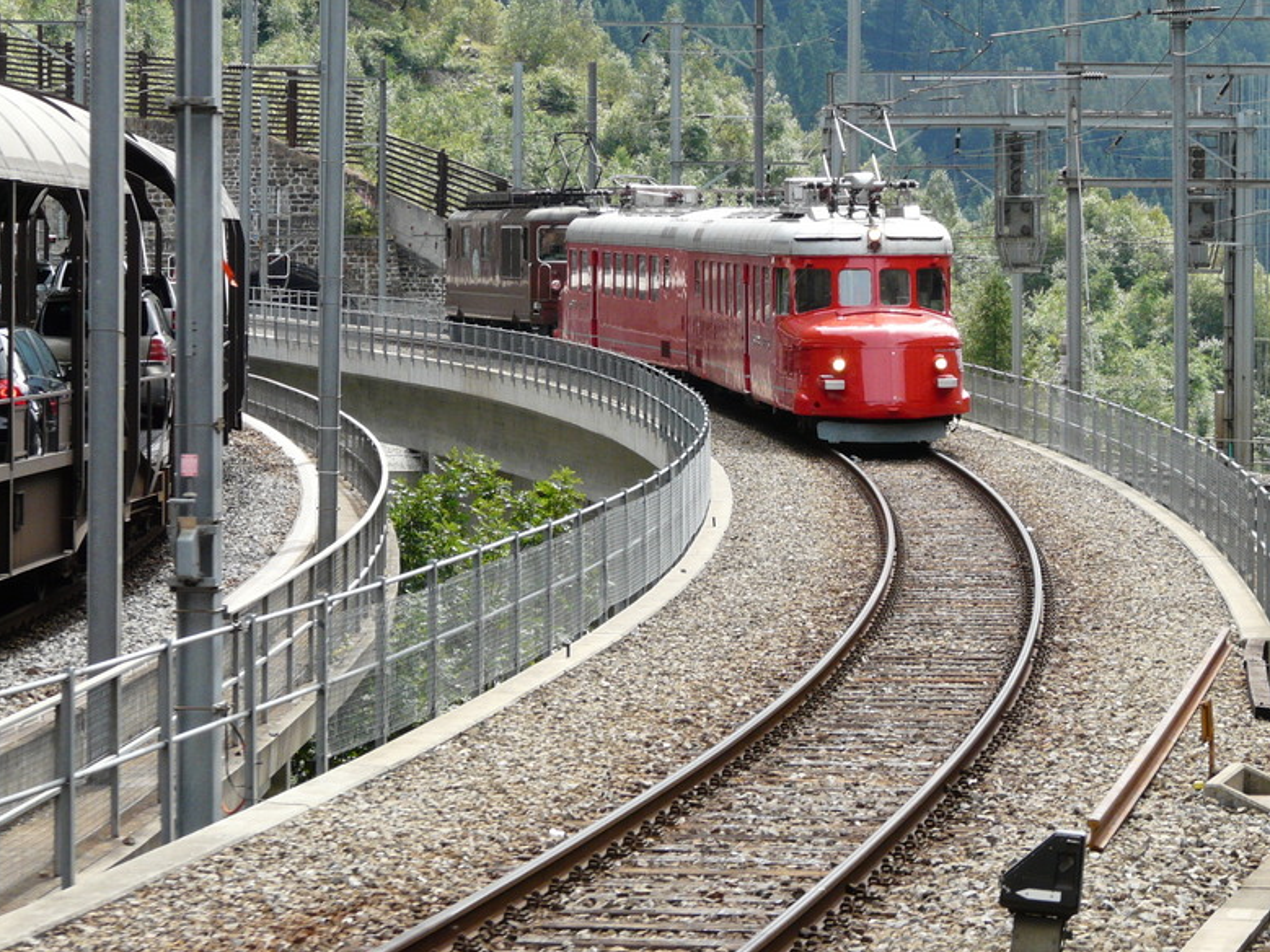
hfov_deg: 14.1
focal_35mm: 140
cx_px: 783
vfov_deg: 10.6
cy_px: 350
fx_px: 5136
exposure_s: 1/250
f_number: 4.5
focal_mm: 18
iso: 125
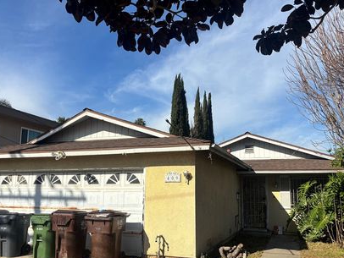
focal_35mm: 32
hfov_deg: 56.8
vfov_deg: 44.1
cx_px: 179
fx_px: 318
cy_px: 144
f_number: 1.6
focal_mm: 5.96
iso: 50
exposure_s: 1/5618
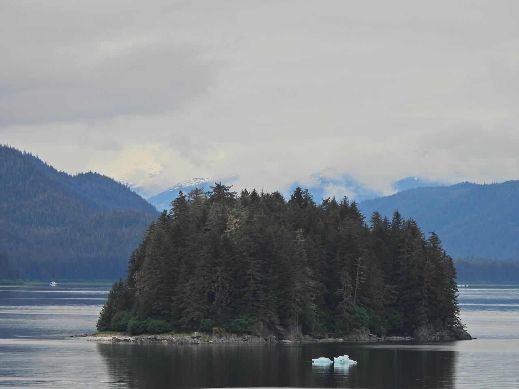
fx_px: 5248
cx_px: 260
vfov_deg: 4.2
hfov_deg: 5.7
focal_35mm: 350
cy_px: 194
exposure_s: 1/400
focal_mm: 62.5
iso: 100
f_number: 5
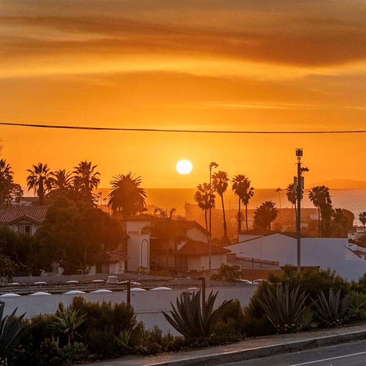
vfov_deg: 12.9
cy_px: 184
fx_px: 1615
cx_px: 236
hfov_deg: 12.9
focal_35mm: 135
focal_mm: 105
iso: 800
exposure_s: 1/8000
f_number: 7.1
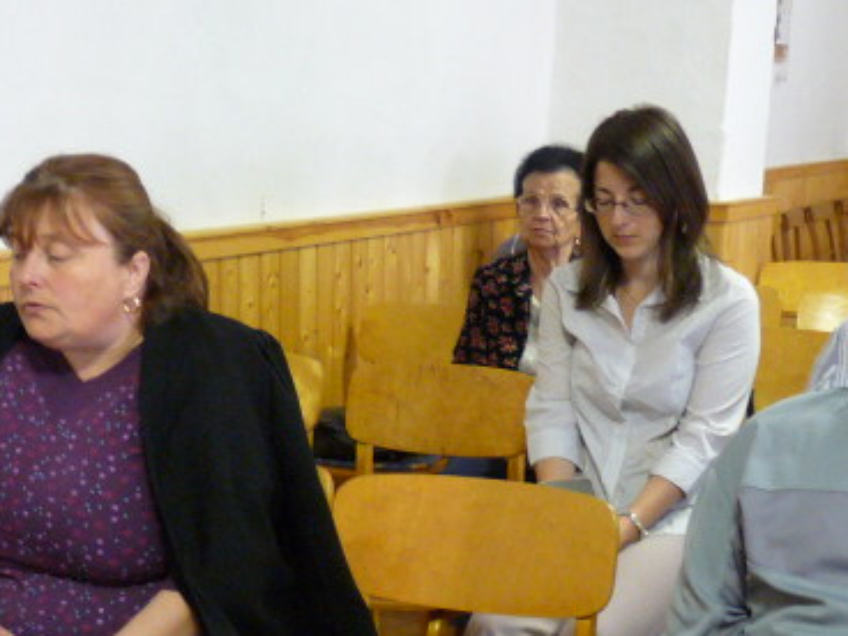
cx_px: 424
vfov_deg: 22.2
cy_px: 419
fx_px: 1617
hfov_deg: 29.4
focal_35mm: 66
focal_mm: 4.8
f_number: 2.8
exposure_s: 1/13
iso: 400
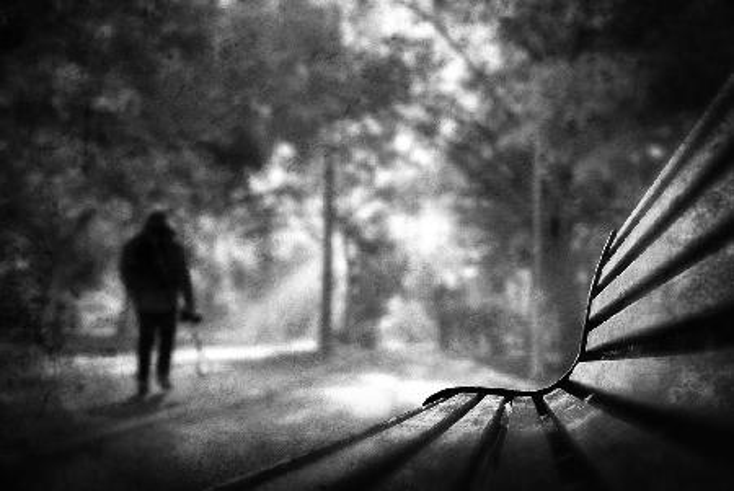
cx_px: 367
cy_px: 246
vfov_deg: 46.5
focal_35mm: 28
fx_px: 571
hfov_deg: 65.4
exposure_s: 1/50
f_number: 4
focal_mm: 28
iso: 100
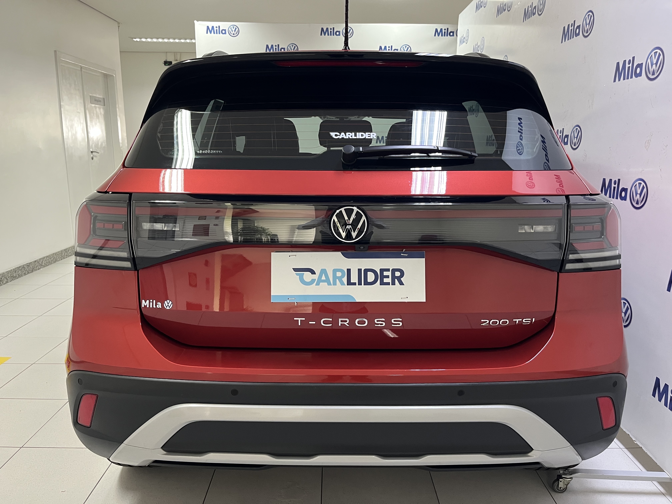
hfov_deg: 67.3
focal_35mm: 26
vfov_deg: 53.1
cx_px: 336
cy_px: 252
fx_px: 505
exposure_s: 1/60
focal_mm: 5.1
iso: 250
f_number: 1.6
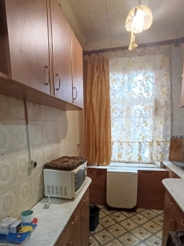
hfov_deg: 61.1
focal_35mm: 22
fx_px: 156
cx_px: 91
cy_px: 155
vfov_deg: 75.0
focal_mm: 1.65
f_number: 2.2
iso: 500
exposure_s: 1/33.3
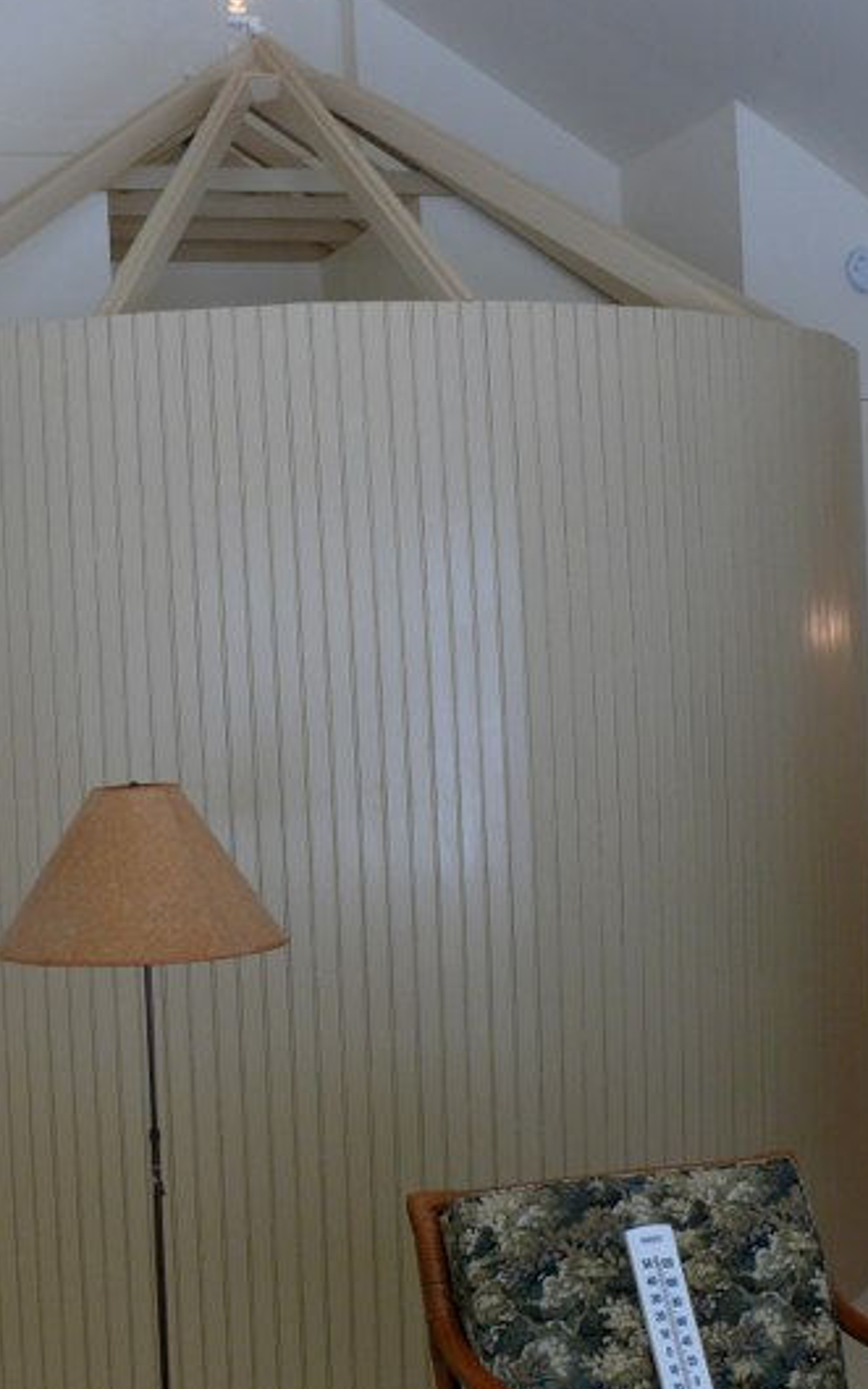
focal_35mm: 56
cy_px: 726
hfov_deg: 23.0
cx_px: 252
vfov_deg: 36.3
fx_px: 2121
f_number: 2.8
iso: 100
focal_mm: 7.4
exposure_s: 1/60
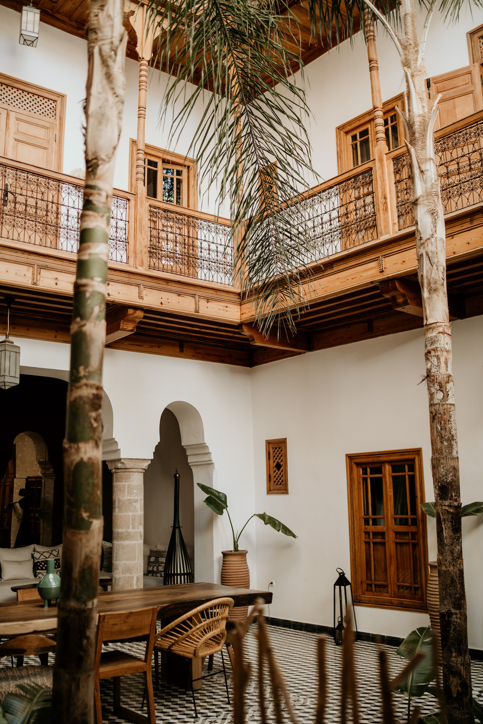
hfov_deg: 37.9
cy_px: 362
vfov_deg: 54.4
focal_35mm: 35
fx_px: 704
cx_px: 242
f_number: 1.4
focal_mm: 35
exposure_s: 1/800
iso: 640
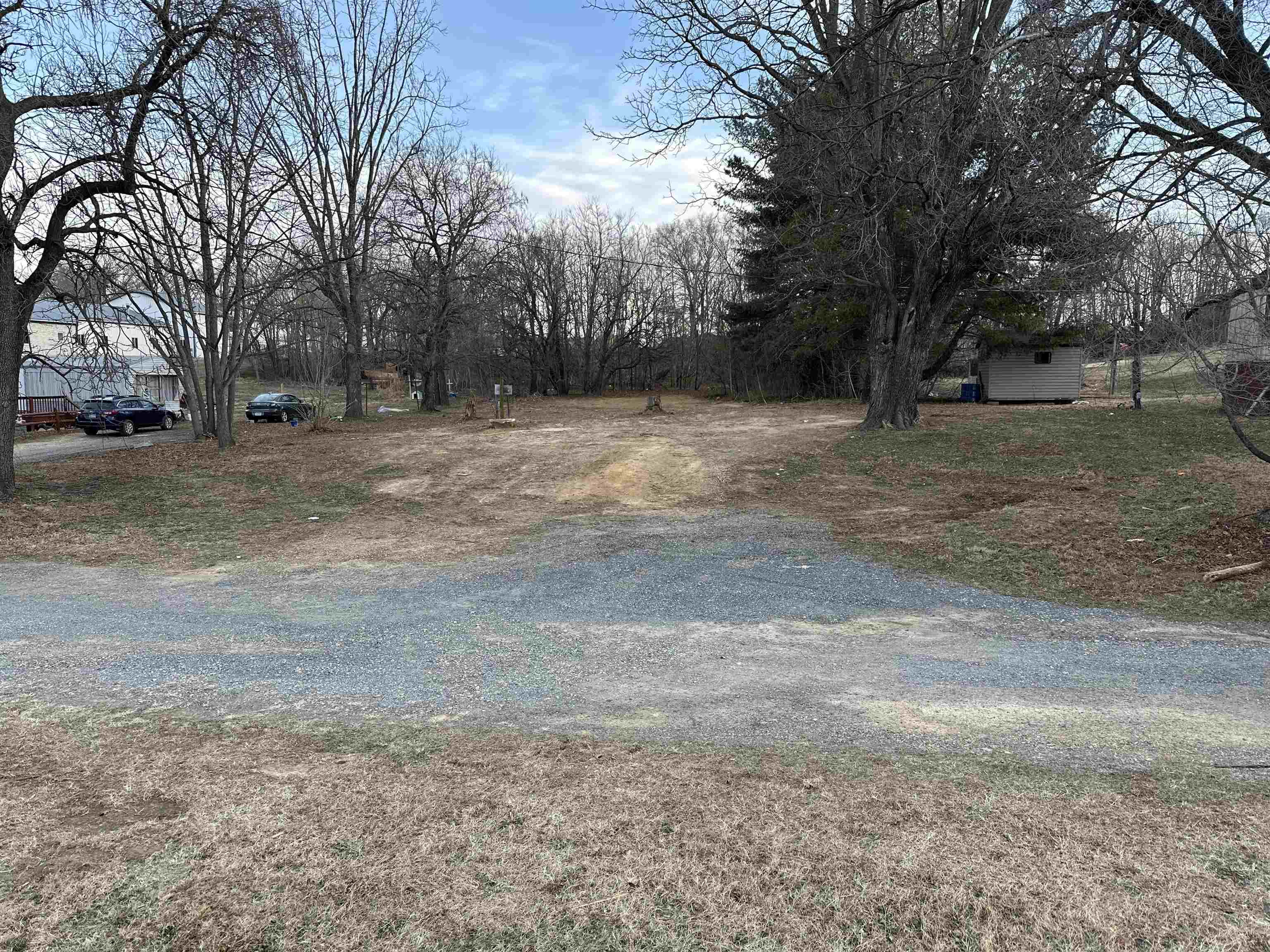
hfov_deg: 71.6
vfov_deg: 56.8
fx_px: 881
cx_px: 635
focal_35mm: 24
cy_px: 476
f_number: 1.78
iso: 80
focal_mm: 6.86
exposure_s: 1/409
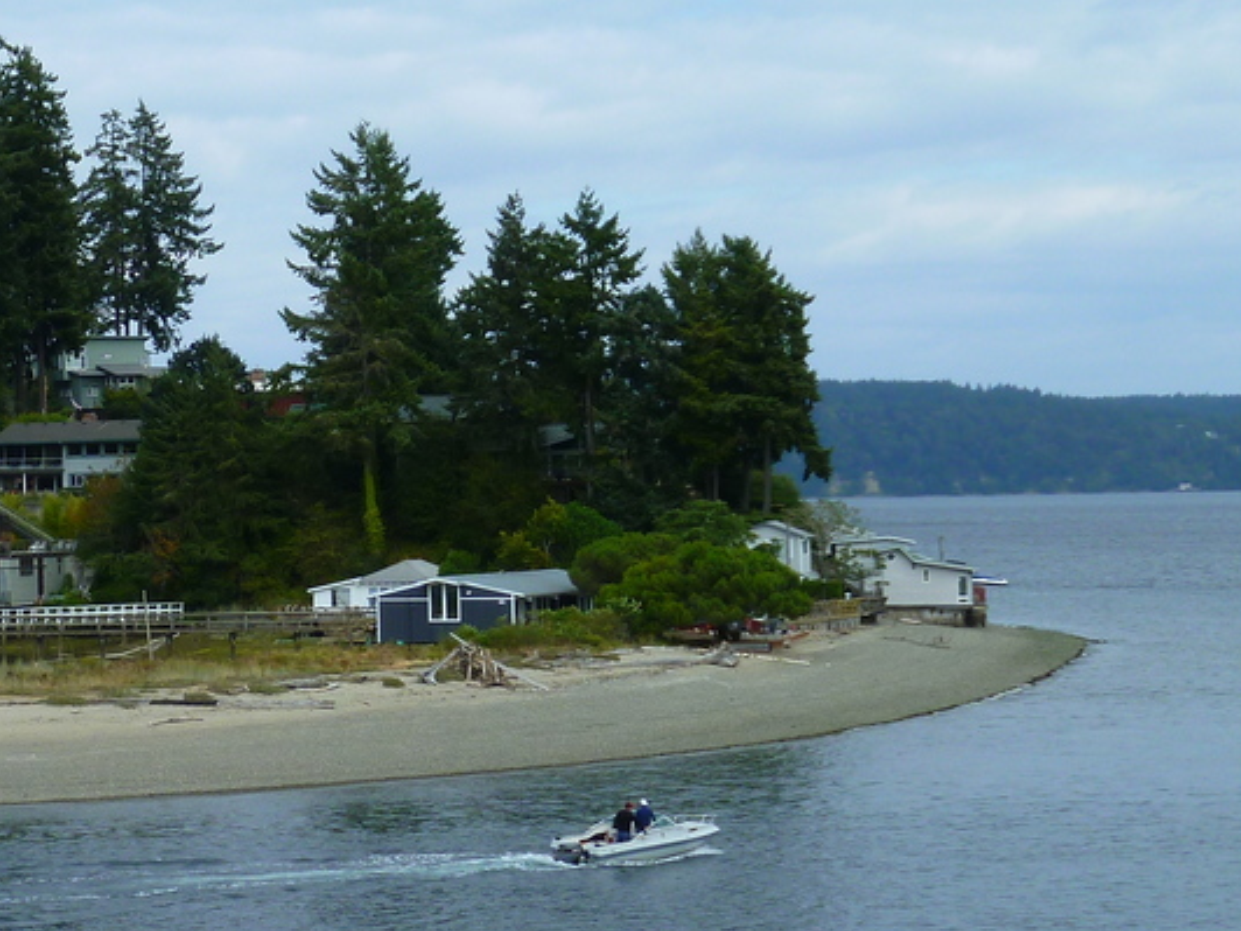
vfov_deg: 14.6
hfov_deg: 18.9
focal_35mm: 101
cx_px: -40
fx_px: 3621
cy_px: 478
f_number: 4.1
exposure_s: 1/400
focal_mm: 7.6
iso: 80
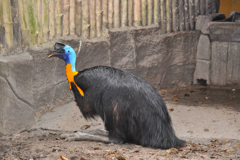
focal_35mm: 142
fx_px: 949
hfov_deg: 14.4
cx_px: 120
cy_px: 80
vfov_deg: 9.6
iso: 1000
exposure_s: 1/60
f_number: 5.6
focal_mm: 95
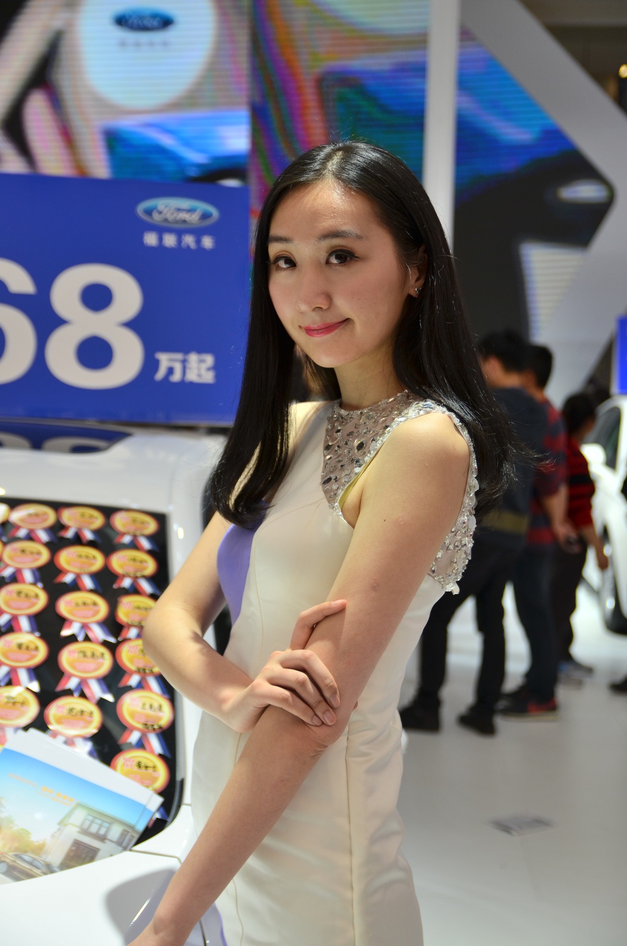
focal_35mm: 54
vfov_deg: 36.9
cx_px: 314
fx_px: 1417
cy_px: 473
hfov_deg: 24.9
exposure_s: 1/1000
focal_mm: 36
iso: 200
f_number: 2.8
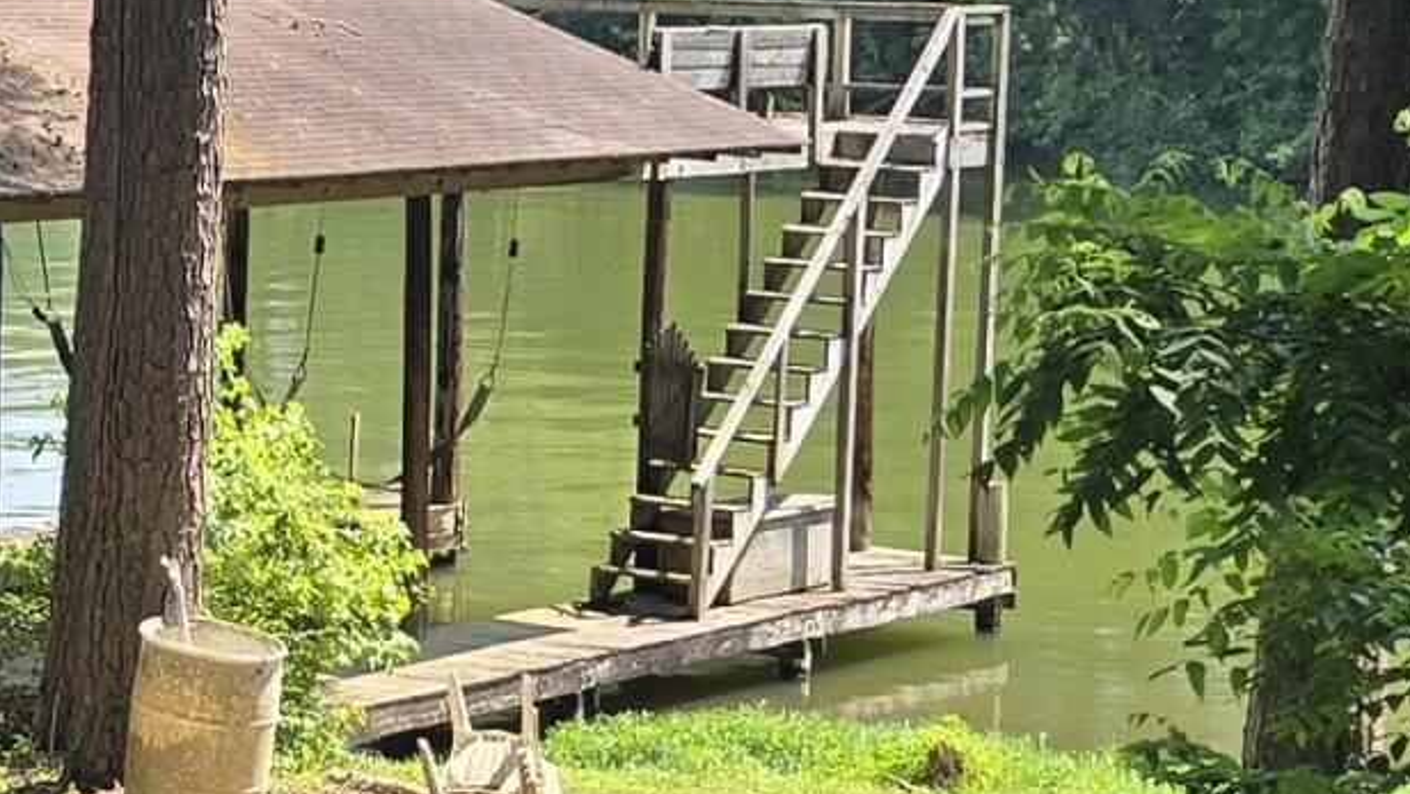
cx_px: 279
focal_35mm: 122
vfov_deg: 9.9
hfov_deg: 17.4
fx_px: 4563
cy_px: 524
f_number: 1.8
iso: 25
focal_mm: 5.4
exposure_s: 1/878
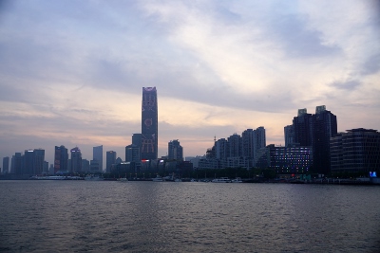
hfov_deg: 53.1
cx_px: 190
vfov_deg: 36.9
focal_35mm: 36
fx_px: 380
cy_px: 126
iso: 100
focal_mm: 24
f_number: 4.5
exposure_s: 1/80
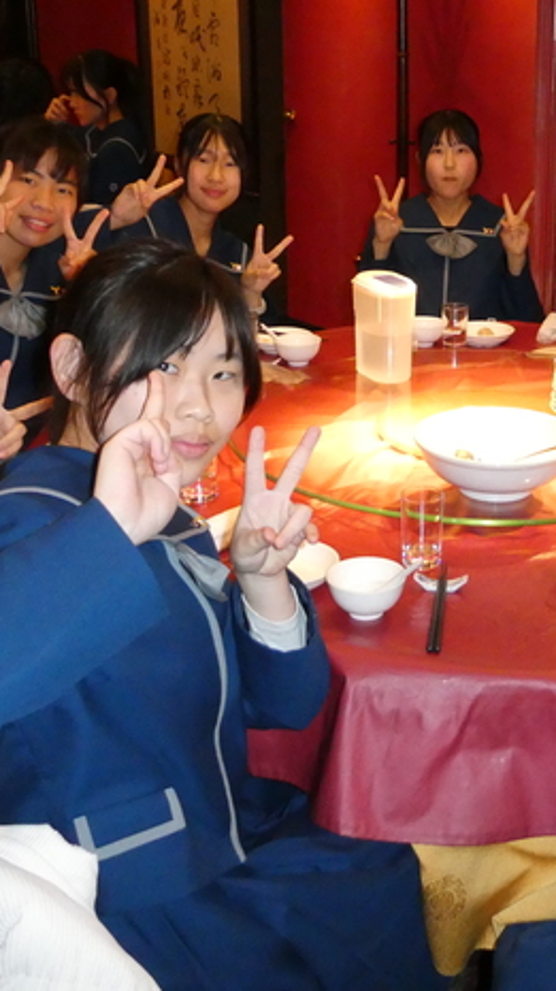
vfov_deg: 45.2
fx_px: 1181
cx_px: 471
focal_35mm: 45
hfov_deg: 25.9
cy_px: 379
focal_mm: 4.3
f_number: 3.3
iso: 800
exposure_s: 1/60
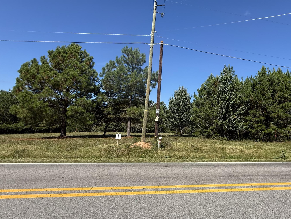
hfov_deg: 77.2
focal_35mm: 21
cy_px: 86
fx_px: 177
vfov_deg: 62.8
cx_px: 187
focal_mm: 2.22
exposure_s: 1/1167
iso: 50
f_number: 2.2
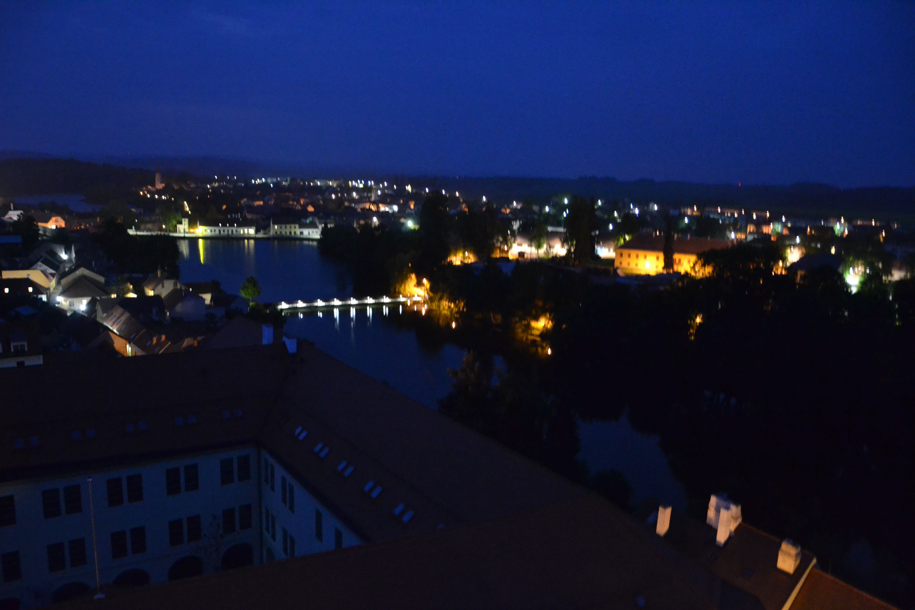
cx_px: 458
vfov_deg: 47.9
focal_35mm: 27
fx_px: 686
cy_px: 305
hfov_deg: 67.4
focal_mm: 18
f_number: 3.5
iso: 3200
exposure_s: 1
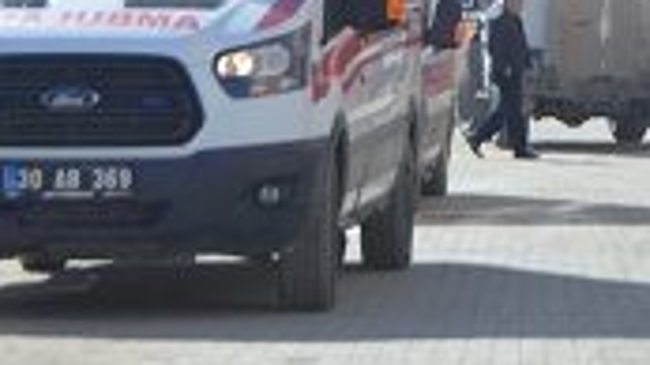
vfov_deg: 4.8
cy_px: -181
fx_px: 4297
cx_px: 691
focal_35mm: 250
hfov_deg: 8.6
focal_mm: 55
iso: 100
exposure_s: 1/250
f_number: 8
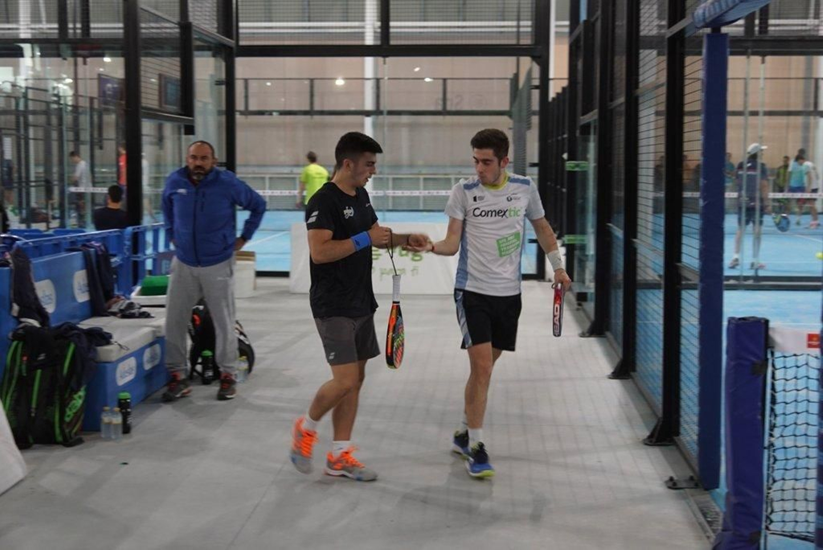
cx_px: 412
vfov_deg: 25.8
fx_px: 1201
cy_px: 275
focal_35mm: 52
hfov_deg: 37.8
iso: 500
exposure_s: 1/60
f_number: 2.8
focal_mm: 35
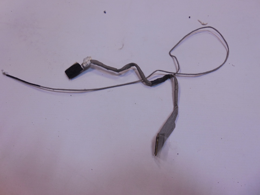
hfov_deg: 67.3
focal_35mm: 26
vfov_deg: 53.1
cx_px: 130
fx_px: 195
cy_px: 98
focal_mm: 4.6
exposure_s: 1/30
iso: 160
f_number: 3.5
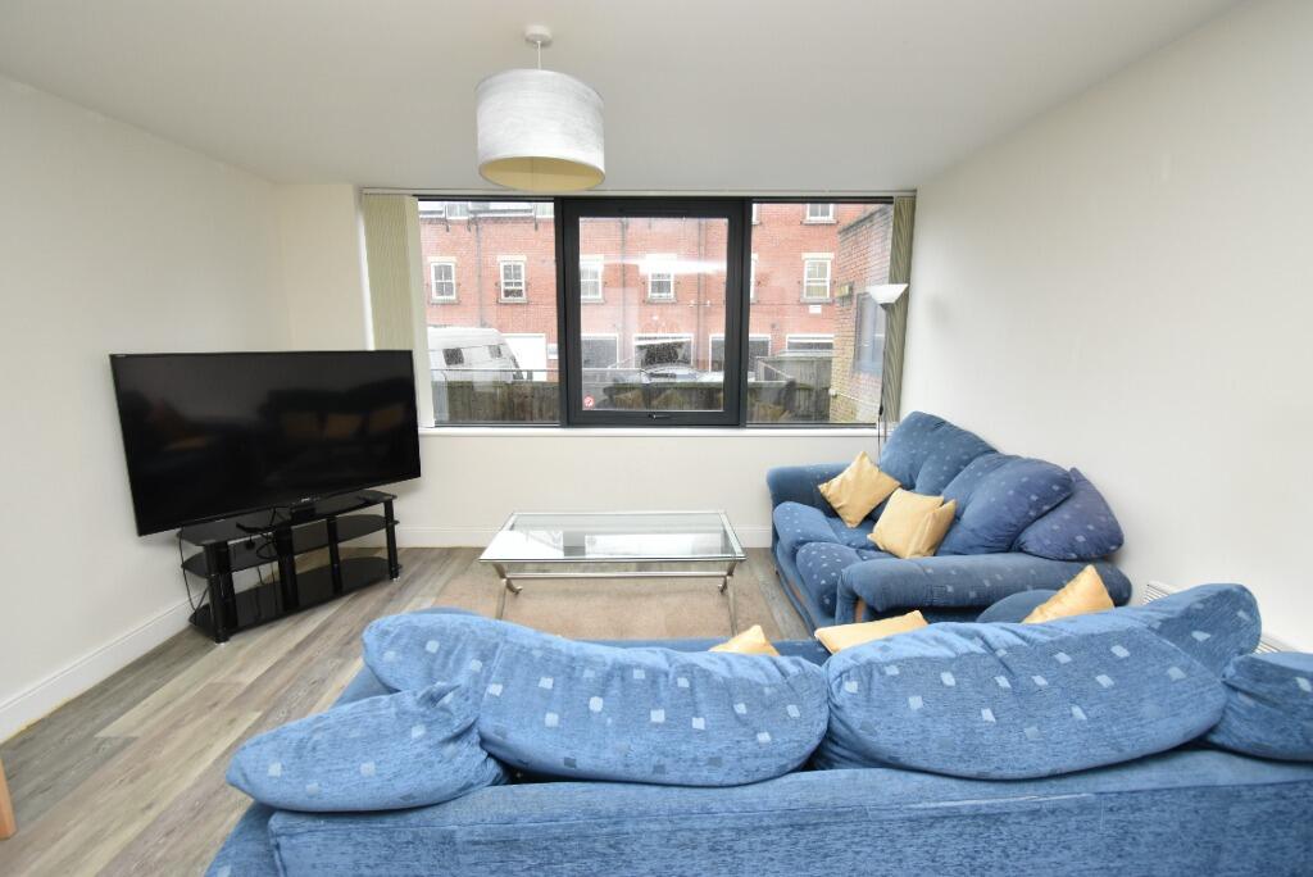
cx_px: 656
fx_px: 547
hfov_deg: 100.4
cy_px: 438
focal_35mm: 15
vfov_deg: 77.4
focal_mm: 10
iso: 1100
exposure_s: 1/30
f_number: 4.5
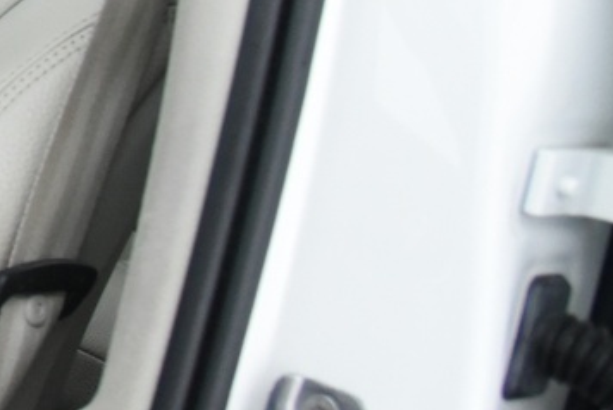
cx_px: -715
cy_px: 19
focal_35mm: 109
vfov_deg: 12.5
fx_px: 1857
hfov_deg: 14.5
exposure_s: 1/40
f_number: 4
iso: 4000
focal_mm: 24
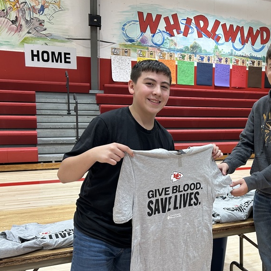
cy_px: 154
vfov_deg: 40.8
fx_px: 363
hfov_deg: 39.1
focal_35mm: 41
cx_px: 224
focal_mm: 5.7
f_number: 1.5
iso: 64
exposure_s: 1/120
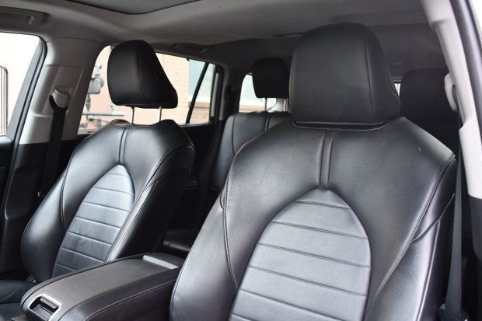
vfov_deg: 42.3
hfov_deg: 60.3
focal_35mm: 31
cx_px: 238
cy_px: 159
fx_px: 415
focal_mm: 20
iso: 1250
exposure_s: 1/125
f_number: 3.8
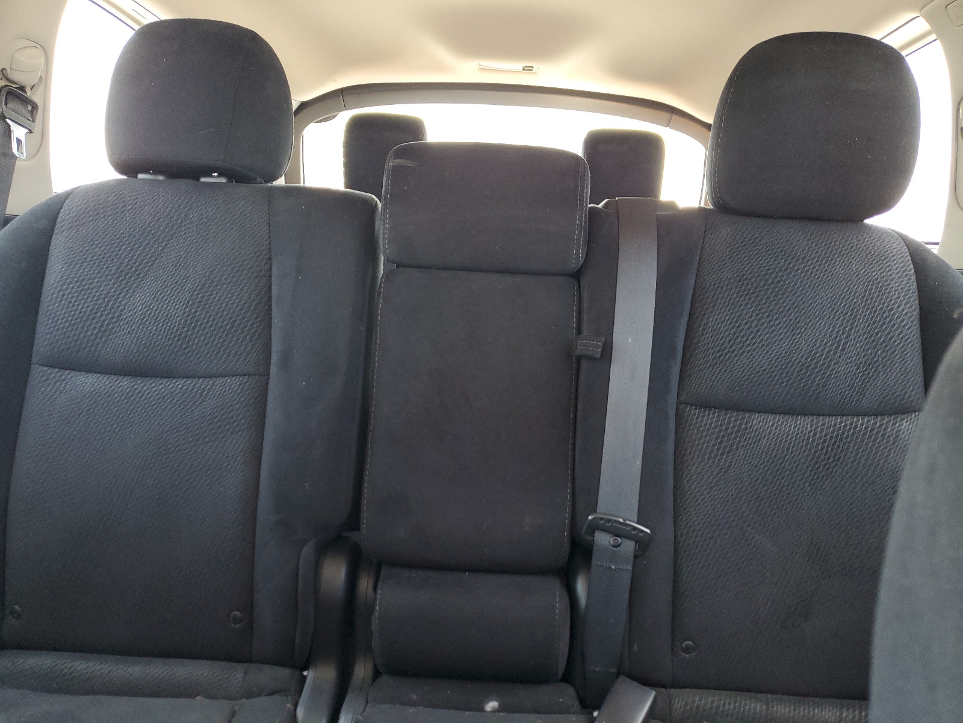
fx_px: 723
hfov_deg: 67.3
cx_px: 482
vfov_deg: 53.1
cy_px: 362
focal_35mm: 26
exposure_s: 1/60.2
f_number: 1.5
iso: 170
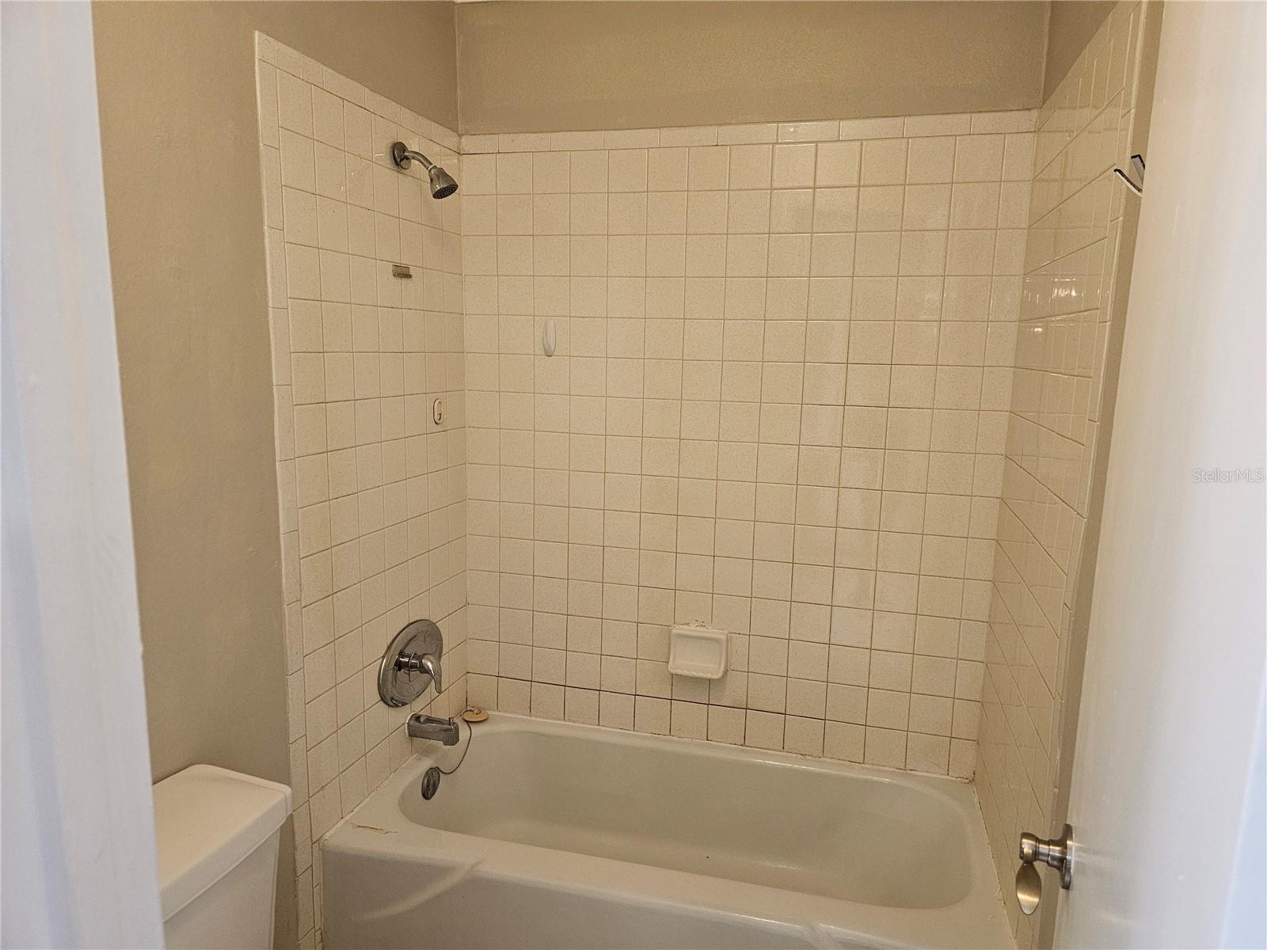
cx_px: 634
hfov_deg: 73.9
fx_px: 842
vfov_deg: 58.9
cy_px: 475
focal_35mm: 23
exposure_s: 1/120
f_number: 1.7
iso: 500
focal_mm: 6.3
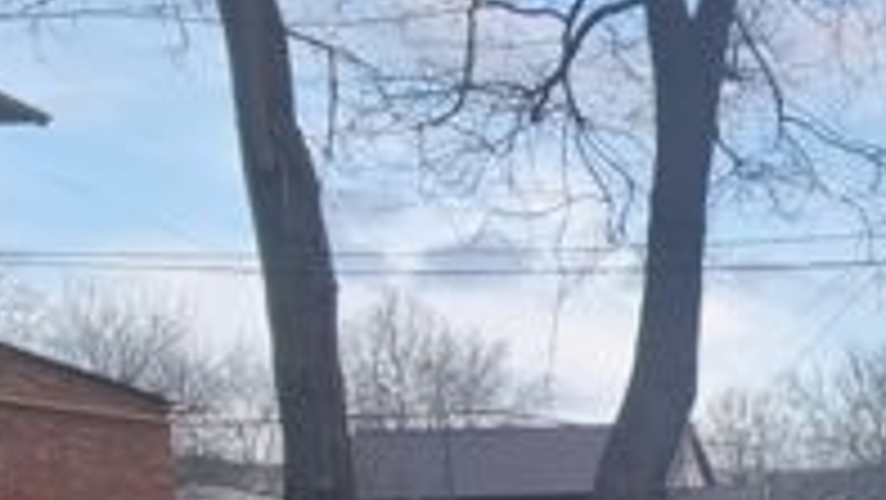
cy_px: 640
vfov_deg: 23.2
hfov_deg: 33.5
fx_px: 1081
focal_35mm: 46
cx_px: 1133
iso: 50
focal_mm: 2.2
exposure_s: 1/100
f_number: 2.2
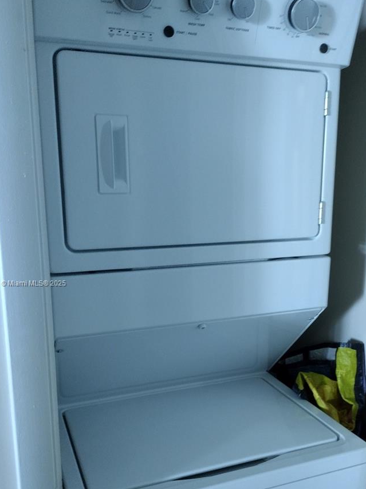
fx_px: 536
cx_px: 219
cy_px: 284
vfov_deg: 48.8
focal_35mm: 38
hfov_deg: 37.6
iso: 838
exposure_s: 1/30
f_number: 1.7
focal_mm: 4.71
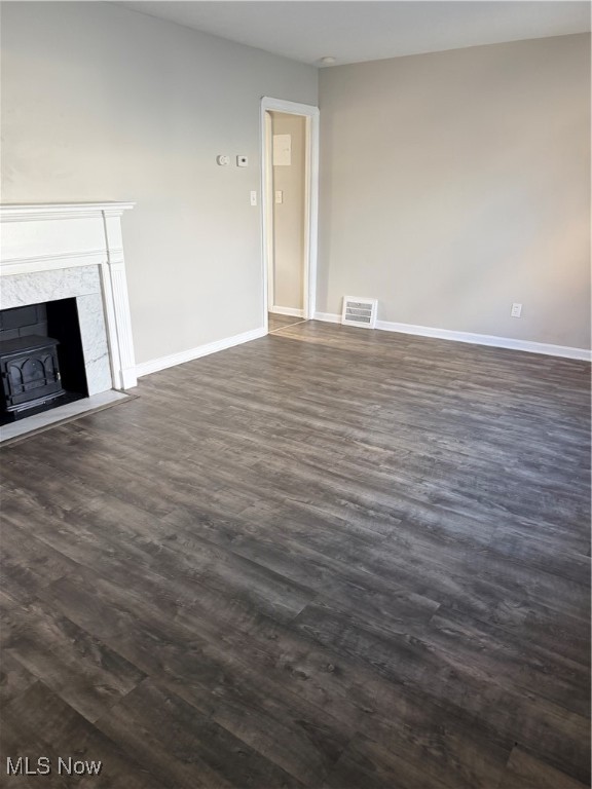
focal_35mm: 24
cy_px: 394
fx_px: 547
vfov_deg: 71.6
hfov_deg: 56.8
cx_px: 296
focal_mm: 6.76
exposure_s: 1/115
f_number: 1.78
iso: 200
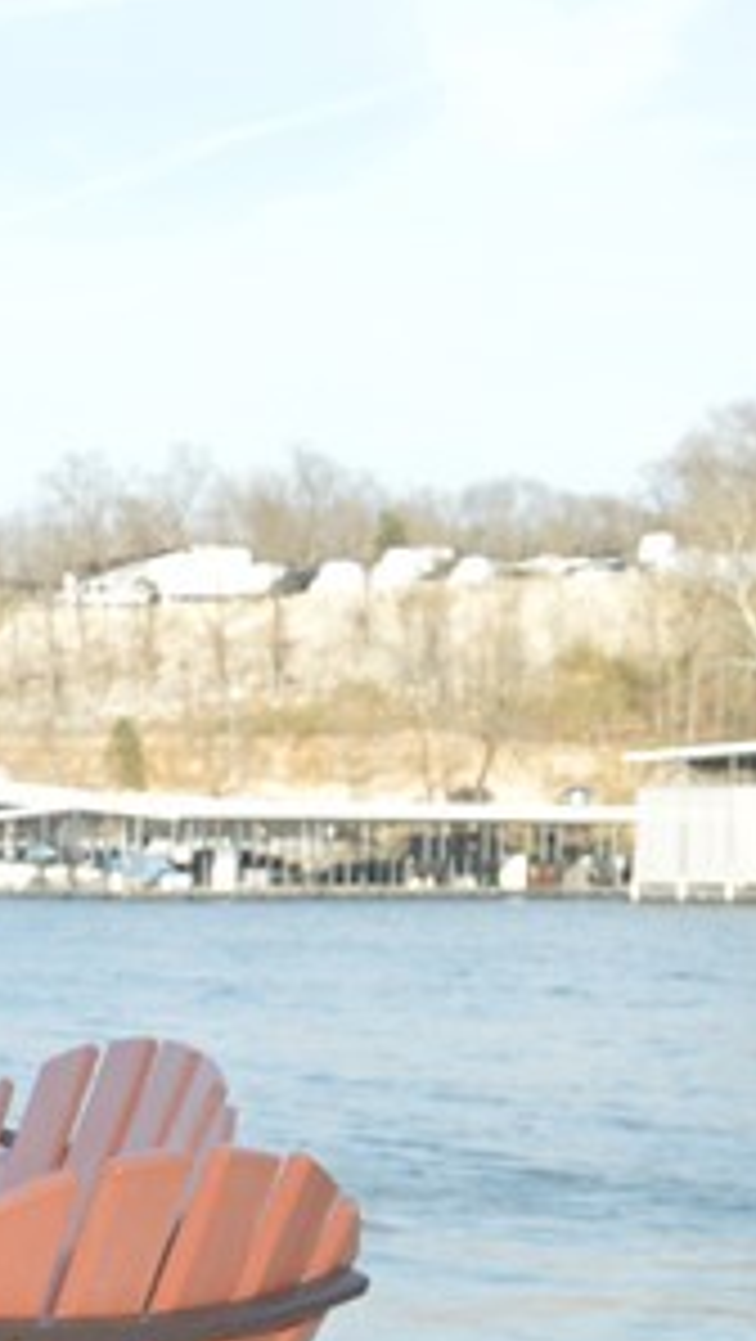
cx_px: -817
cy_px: 1332
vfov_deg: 20.1
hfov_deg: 10.7
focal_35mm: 103
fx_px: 3664
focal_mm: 18
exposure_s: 1/160
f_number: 6.3
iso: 100
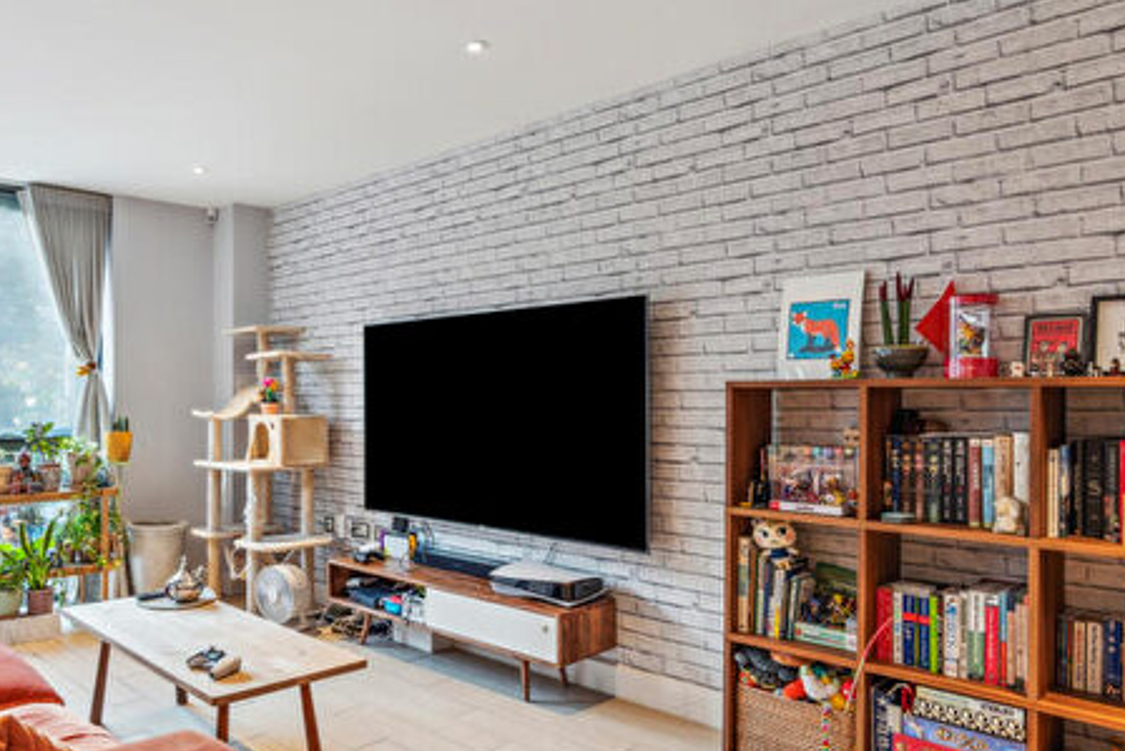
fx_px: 781
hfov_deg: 69.8
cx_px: 389
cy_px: 426
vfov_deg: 51.2
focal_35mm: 25
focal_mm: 16
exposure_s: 1/2.5
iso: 400
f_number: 11
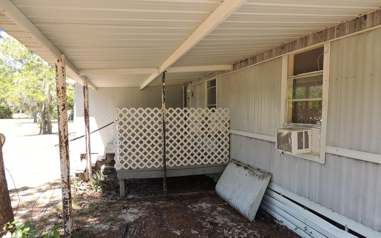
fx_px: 270
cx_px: 192
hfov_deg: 70.4
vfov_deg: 47.4
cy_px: 138
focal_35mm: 26
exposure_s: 1/160
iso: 100
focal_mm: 4.3
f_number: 3
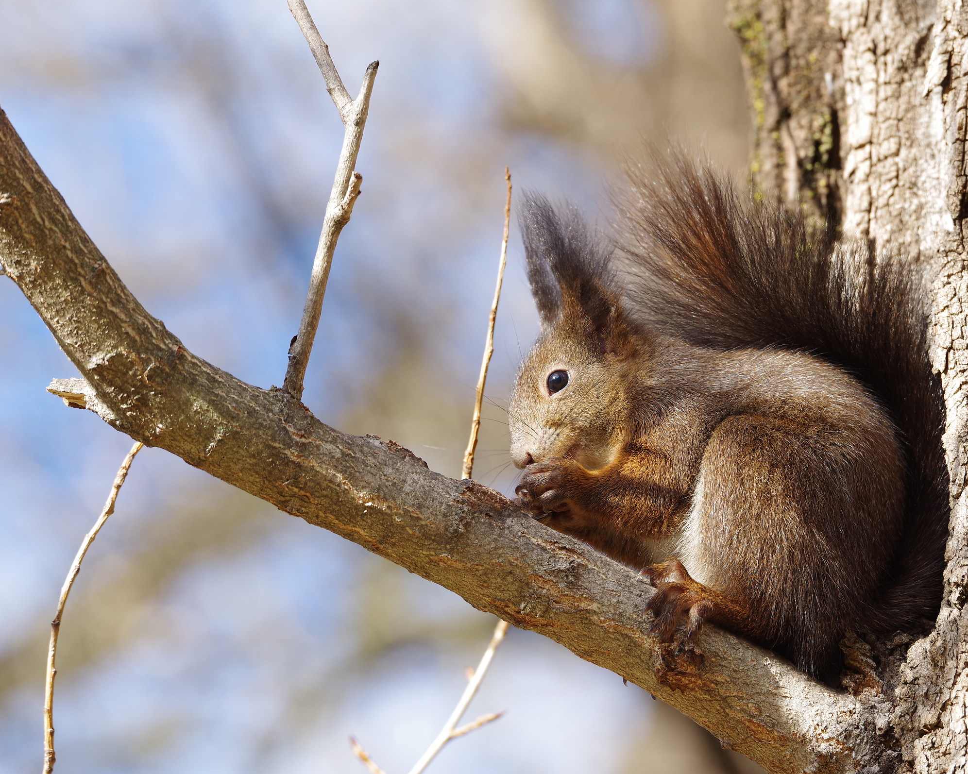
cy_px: 386
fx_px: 9711
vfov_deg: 4.6
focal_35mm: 339
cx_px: 567
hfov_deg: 5.7
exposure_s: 1/200
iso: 200
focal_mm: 200
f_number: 6.3
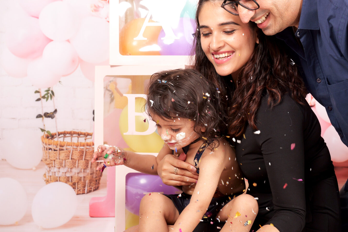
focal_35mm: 71
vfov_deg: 19.2
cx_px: 269
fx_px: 686
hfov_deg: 28.0
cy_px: 101
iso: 800
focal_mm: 40
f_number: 5.6
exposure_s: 1/160
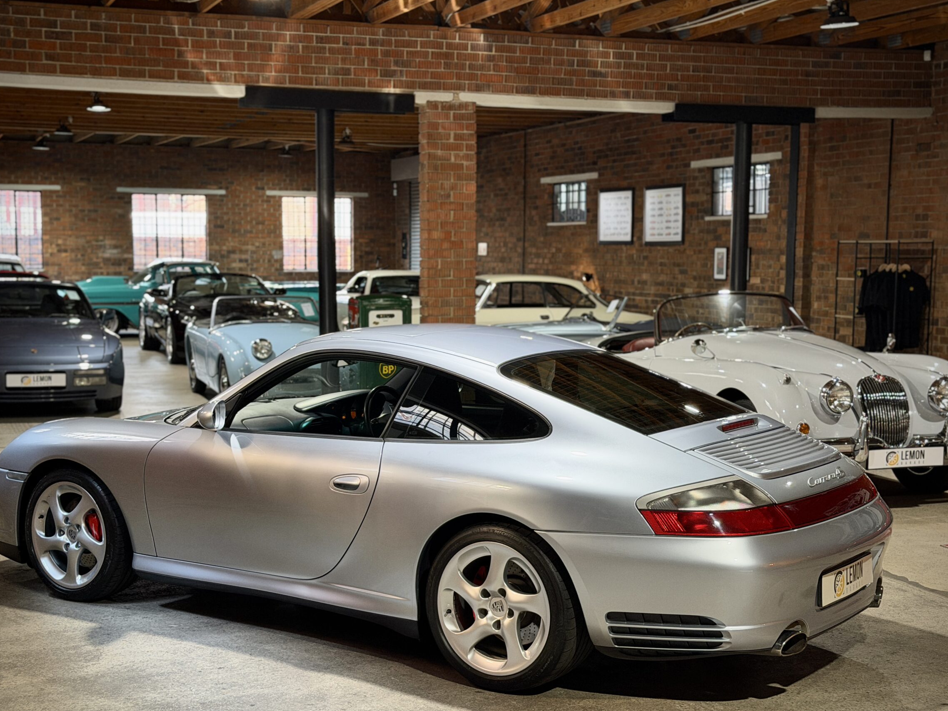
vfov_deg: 27.0
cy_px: 397
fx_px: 1479
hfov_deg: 35.5
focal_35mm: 54
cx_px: 430
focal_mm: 6.76
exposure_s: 1/50
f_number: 1.78
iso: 250
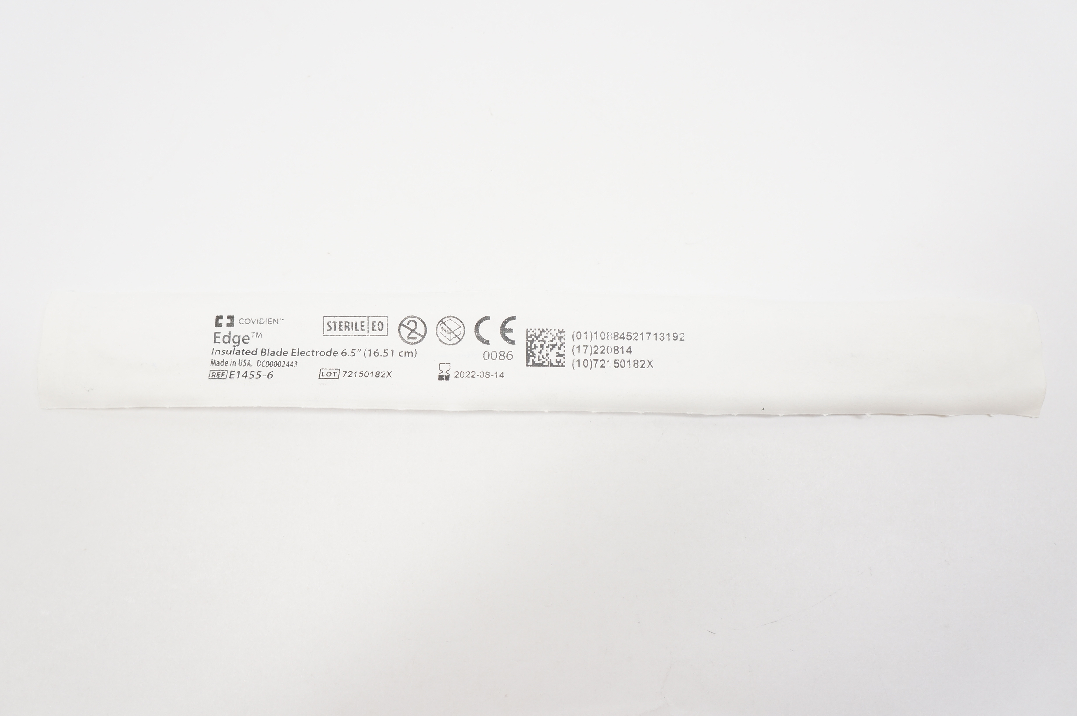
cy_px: 358
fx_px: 897
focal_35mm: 30
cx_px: 538
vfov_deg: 43.5
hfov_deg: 62.0
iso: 400
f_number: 5.6
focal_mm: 20
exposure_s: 1/60
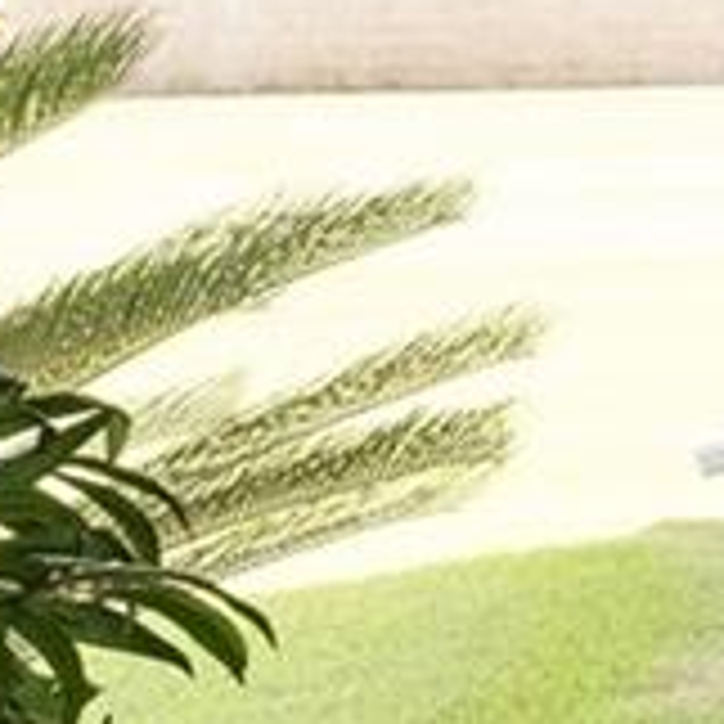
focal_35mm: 125
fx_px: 2952
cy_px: -36
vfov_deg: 13.7
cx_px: 3386
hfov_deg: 6.9
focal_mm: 14.8
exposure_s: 1/4
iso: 320
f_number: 8
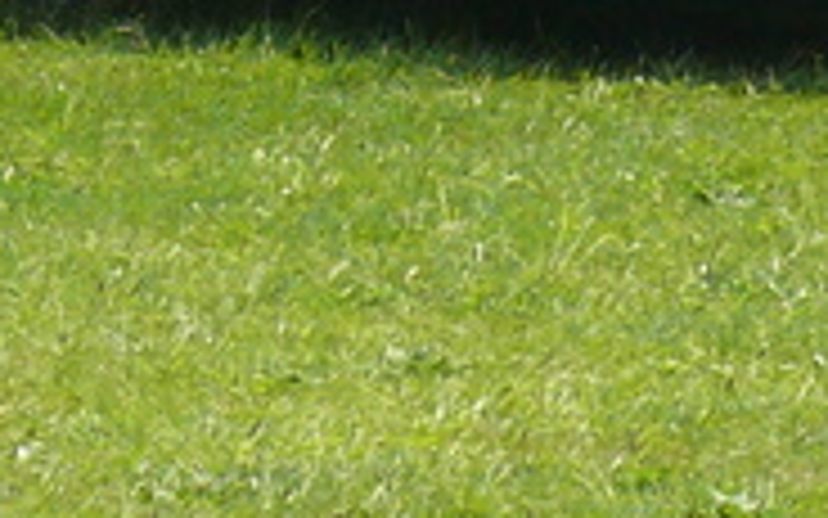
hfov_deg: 2.9
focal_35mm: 731
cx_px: 734
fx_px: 16496
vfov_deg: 1.8
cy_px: -324
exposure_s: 1/250
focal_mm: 23.4
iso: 100
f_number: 5.6
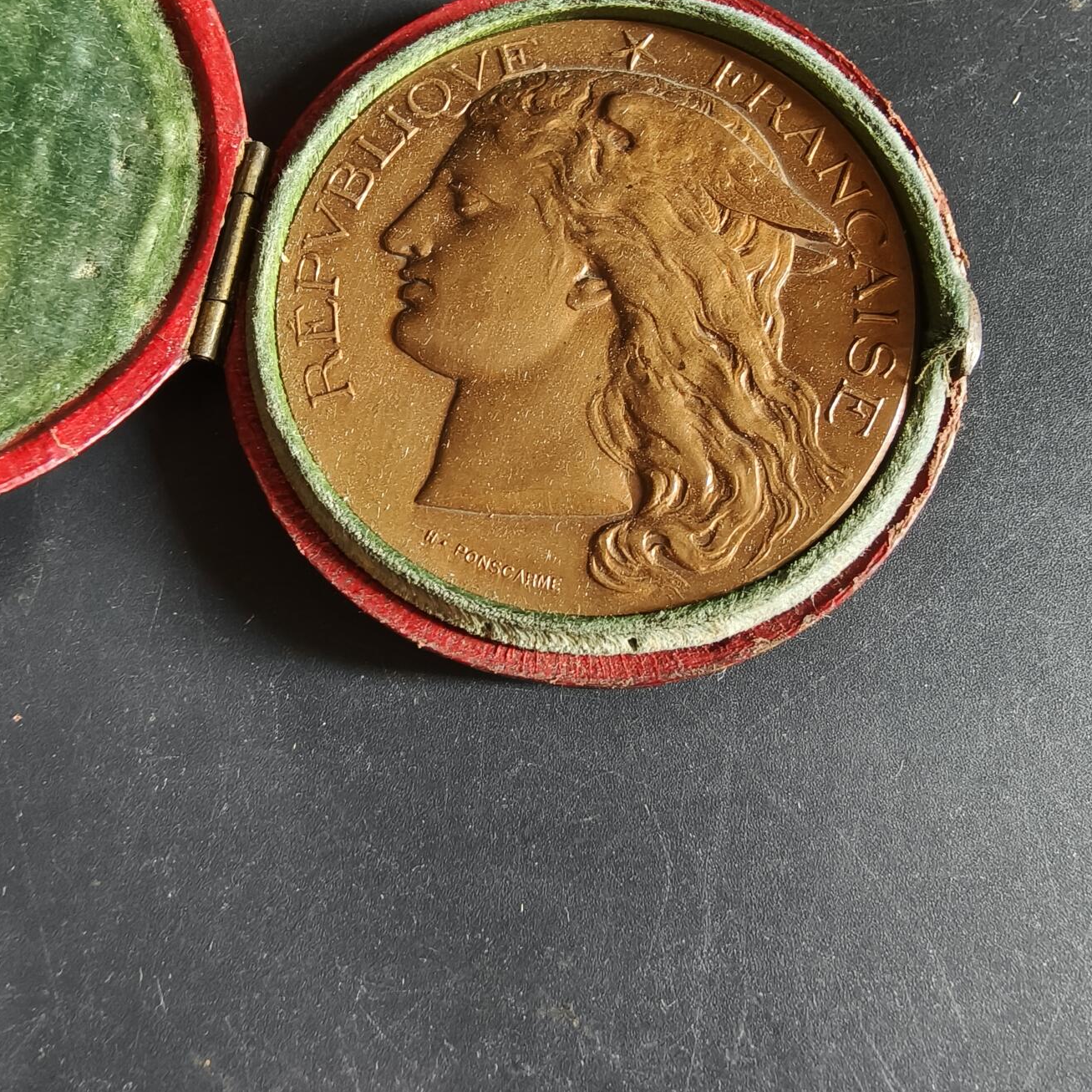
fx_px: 999
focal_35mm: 28
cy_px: 425
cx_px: 561
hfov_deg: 57.3
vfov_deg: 56.8
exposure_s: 1/23.6
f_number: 2
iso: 1600
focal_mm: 2.32
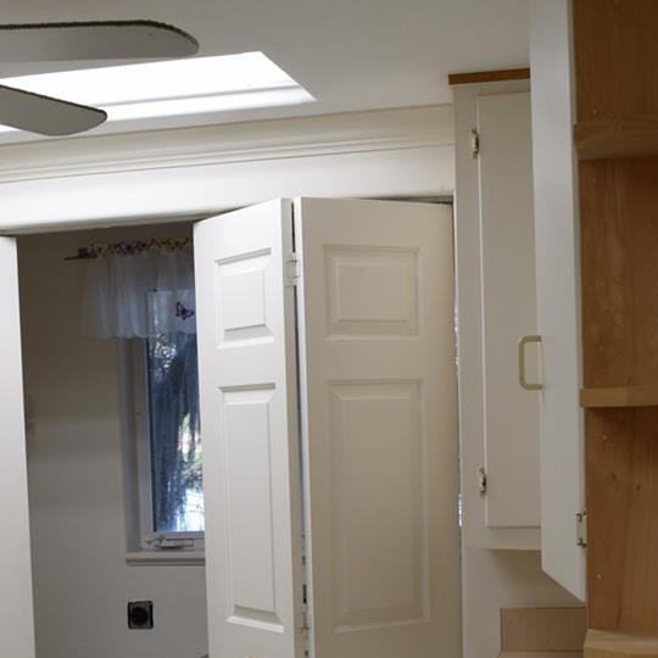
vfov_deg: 24.6
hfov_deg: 25.2
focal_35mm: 68
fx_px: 1462
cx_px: 205
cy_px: 604
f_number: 5.6
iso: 400
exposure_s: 1/125
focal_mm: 18
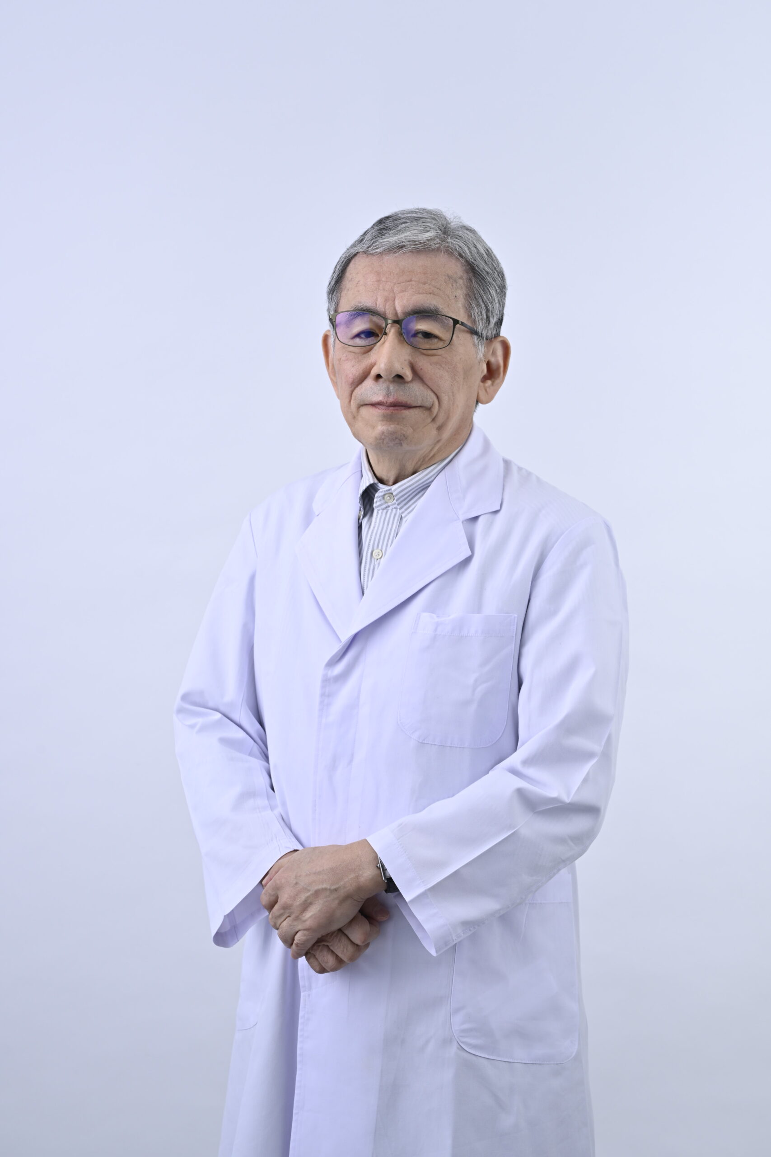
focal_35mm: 85
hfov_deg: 16.1
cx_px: 386
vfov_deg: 23.9
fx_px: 2730
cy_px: 578
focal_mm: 85
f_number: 8
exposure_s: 1/160
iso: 100
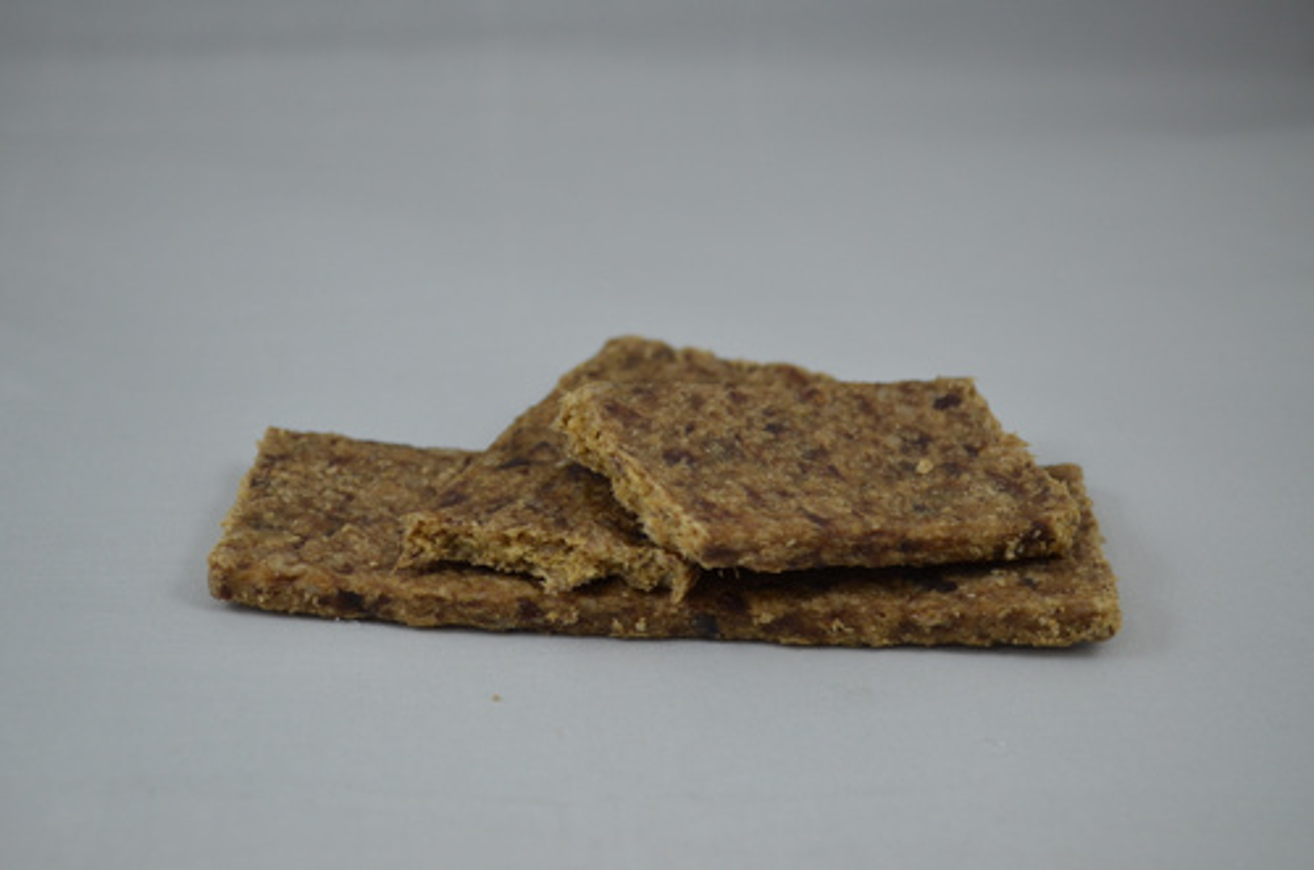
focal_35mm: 57
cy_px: 435
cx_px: 657
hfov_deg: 35.1
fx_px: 2076
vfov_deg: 23.7
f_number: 5
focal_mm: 38
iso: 500
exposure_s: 1/60
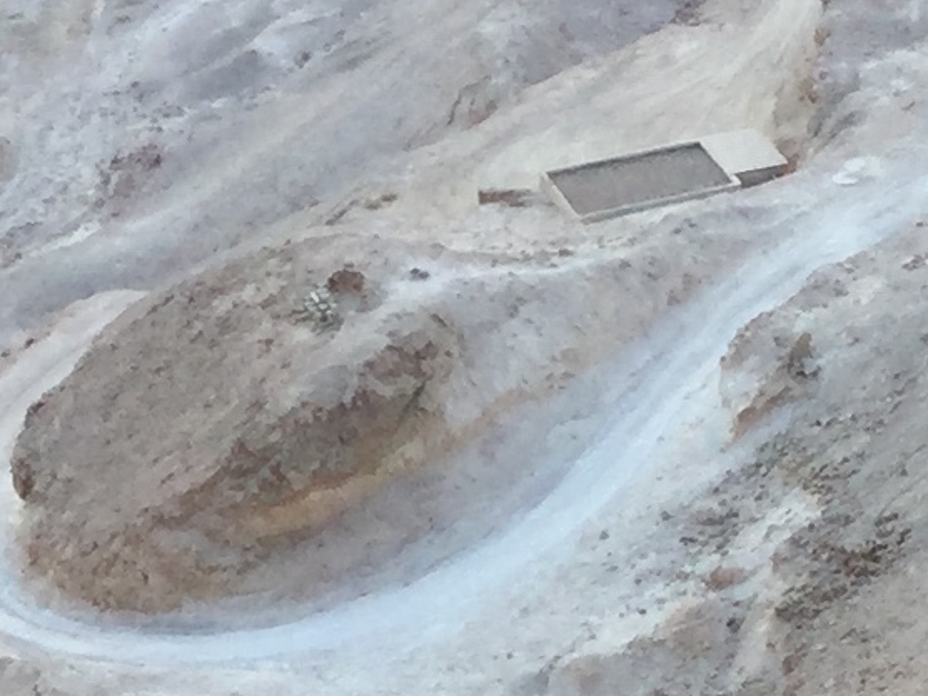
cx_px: 880
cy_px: 1302
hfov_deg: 10.8
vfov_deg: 7.9
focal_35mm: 182
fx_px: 4879
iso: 25
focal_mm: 3.3
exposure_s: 1/372
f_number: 2.4
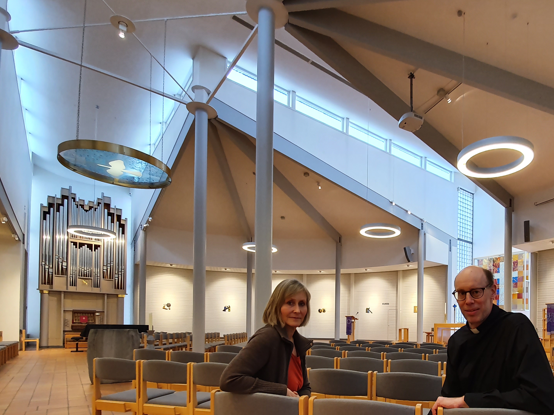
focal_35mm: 21
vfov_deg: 58.6
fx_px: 336
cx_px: 375
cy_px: 331
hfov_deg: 76.2
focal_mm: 1.8
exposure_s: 1/50
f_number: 2.2
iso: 200
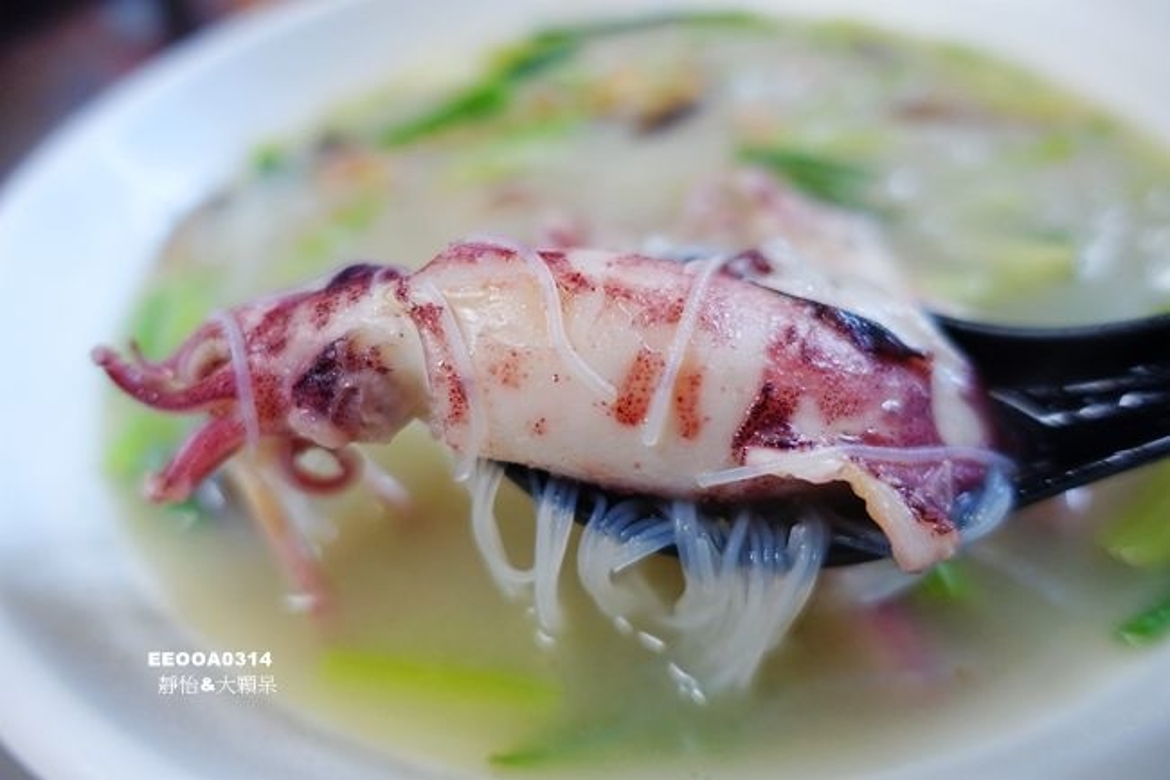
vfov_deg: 53.1
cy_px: 390
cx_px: 585
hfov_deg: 73.8
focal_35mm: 24
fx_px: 780
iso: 200
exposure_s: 1/30
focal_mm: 8.8
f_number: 1.8
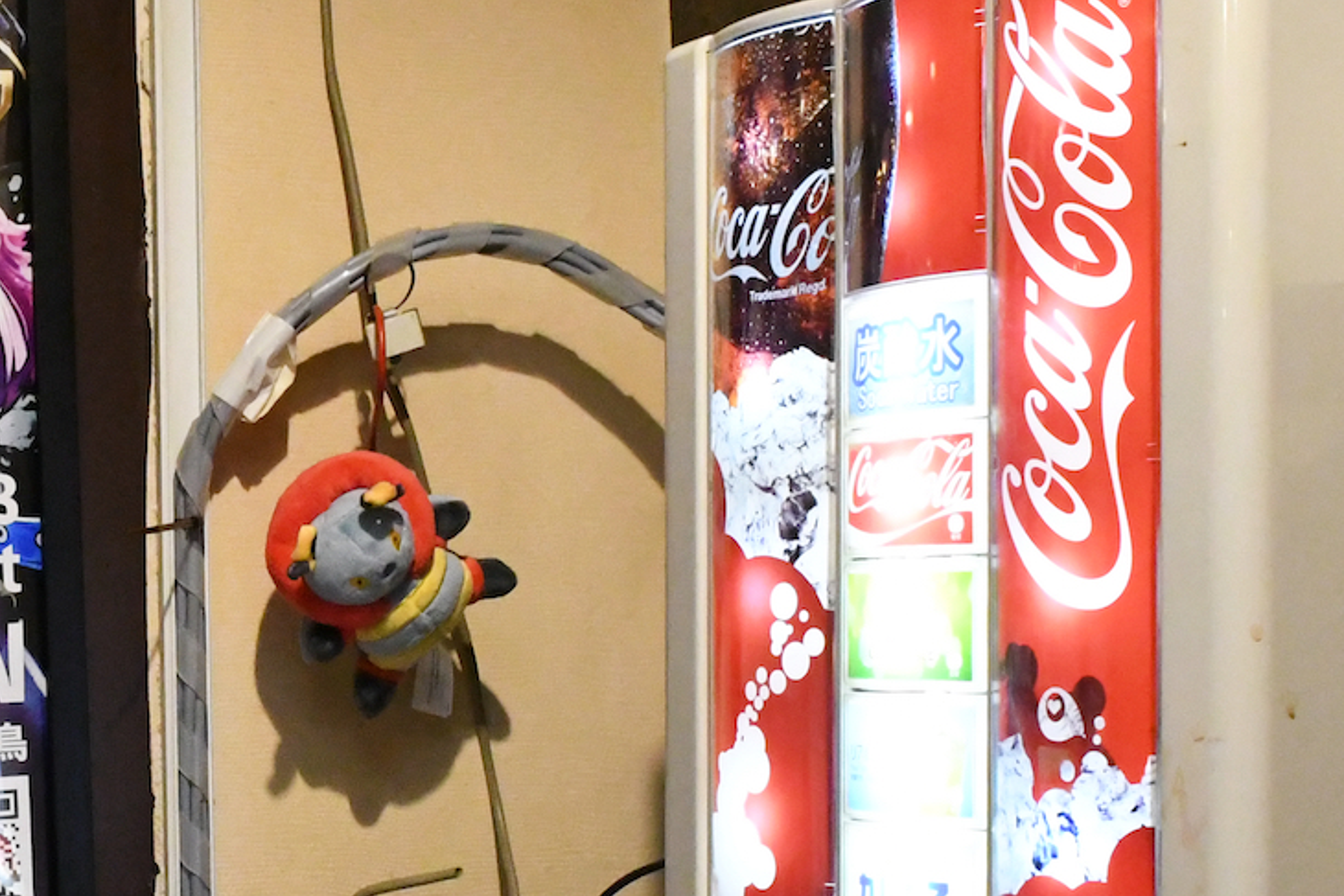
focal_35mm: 71
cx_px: 486
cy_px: 662
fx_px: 2651
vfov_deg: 19.1
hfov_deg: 28.3
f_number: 8
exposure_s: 1/60
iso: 9000
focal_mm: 18
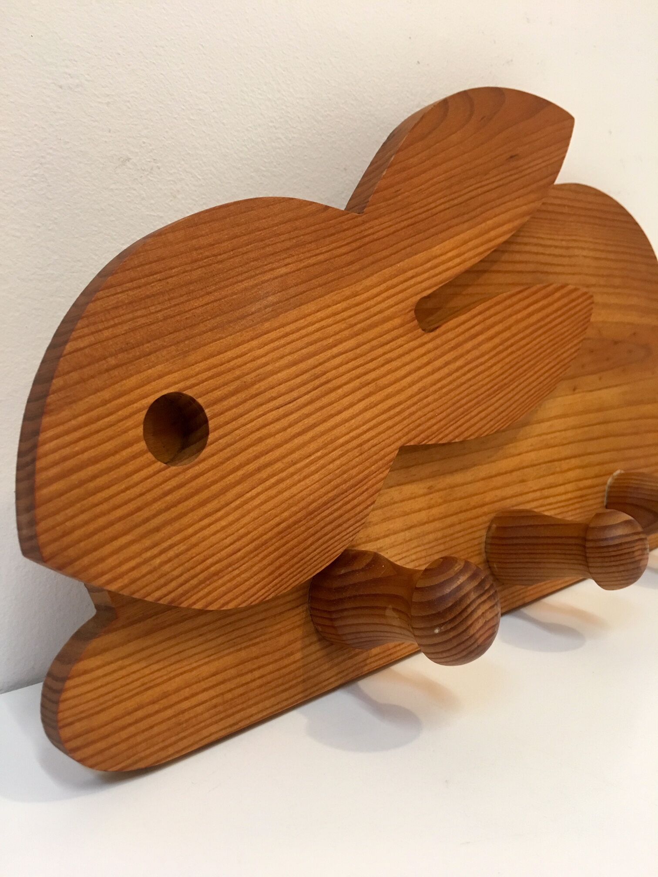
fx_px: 735
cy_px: 438
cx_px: 329
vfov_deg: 61.7
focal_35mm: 29
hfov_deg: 48.2
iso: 160
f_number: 2.2
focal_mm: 4.15
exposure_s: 1/33
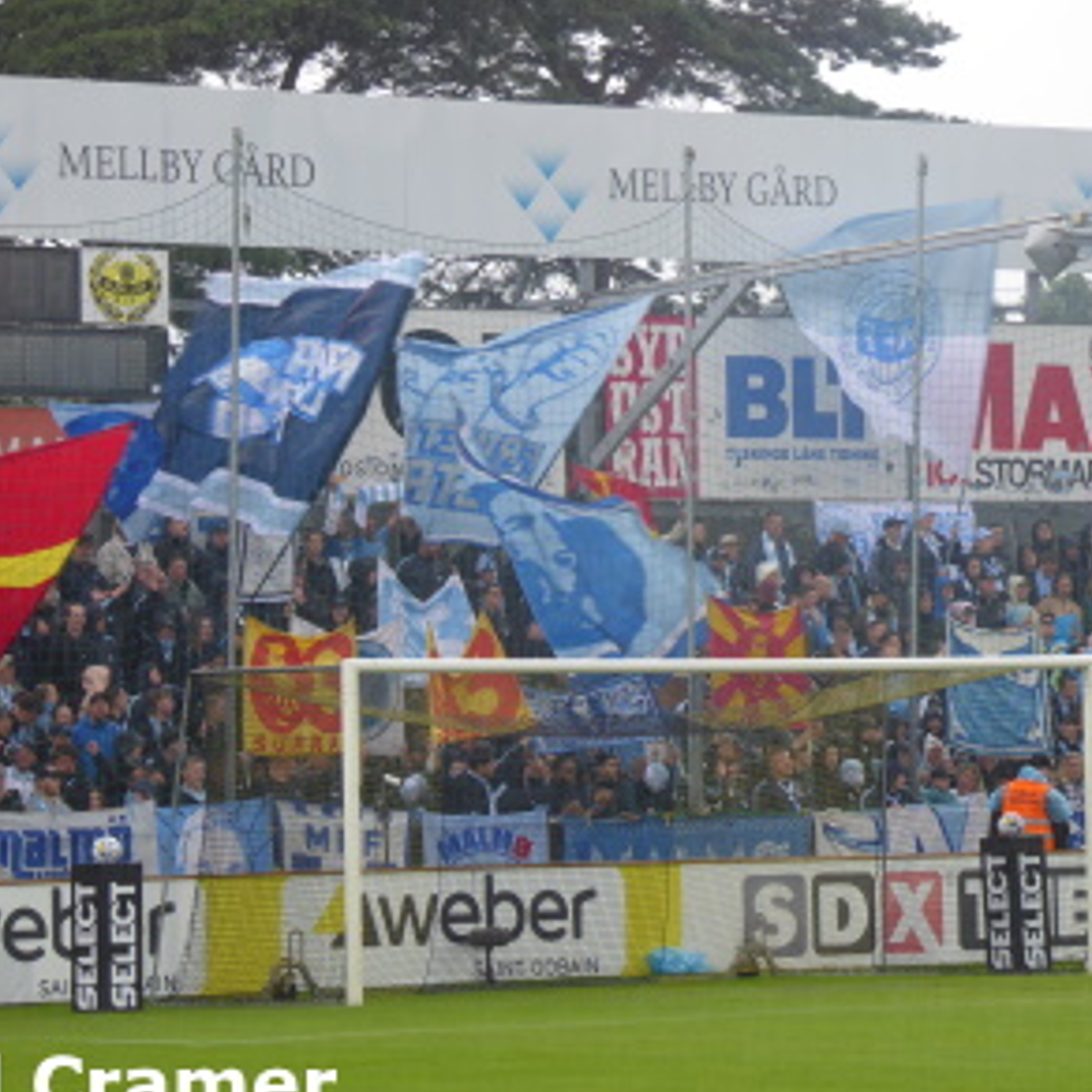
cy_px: 501
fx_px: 7780
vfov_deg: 8.0
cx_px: 460
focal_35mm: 218
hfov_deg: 8.0
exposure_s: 1/80
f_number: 5.5
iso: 125
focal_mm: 28.7
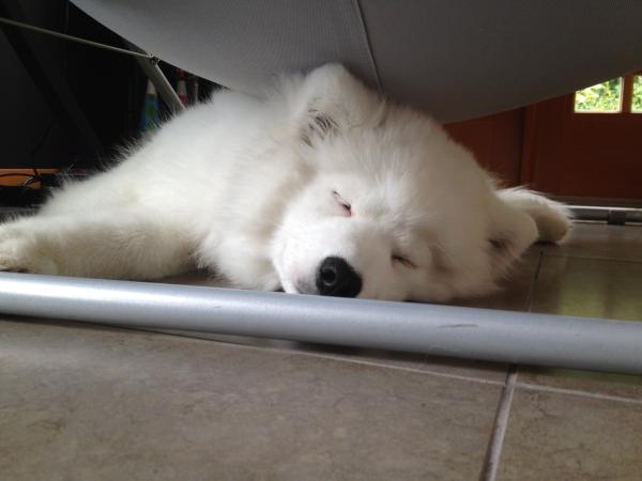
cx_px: 321
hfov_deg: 52.6
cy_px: 240
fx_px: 649
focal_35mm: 35
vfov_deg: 40.7
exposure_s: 1/30
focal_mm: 4.28
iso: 64
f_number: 2.4
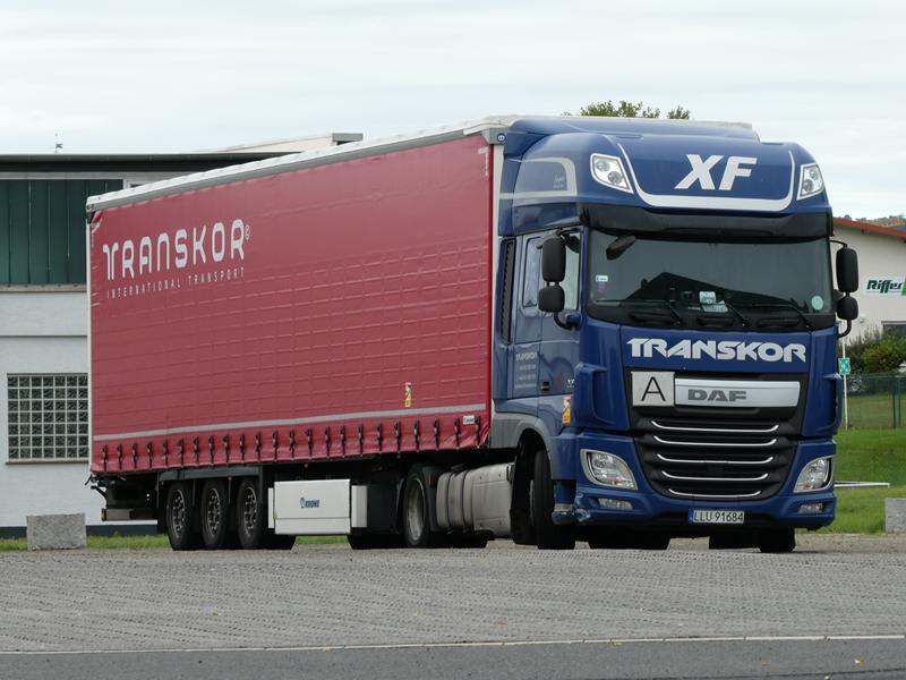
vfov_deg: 5.9
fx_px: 6543
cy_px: 340
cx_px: 453
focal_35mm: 250
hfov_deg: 7.9
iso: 80
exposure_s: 1/80
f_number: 5.6
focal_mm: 44.8
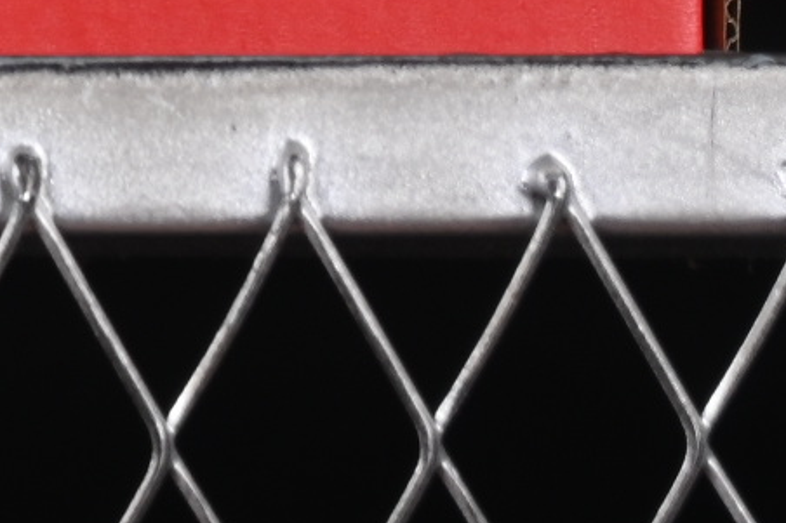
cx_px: -1113
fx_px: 10083
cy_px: -956
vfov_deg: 2.9
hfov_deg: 4.4
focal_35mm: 462
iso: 160
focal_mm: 50
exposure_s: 1/60
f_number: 6.3
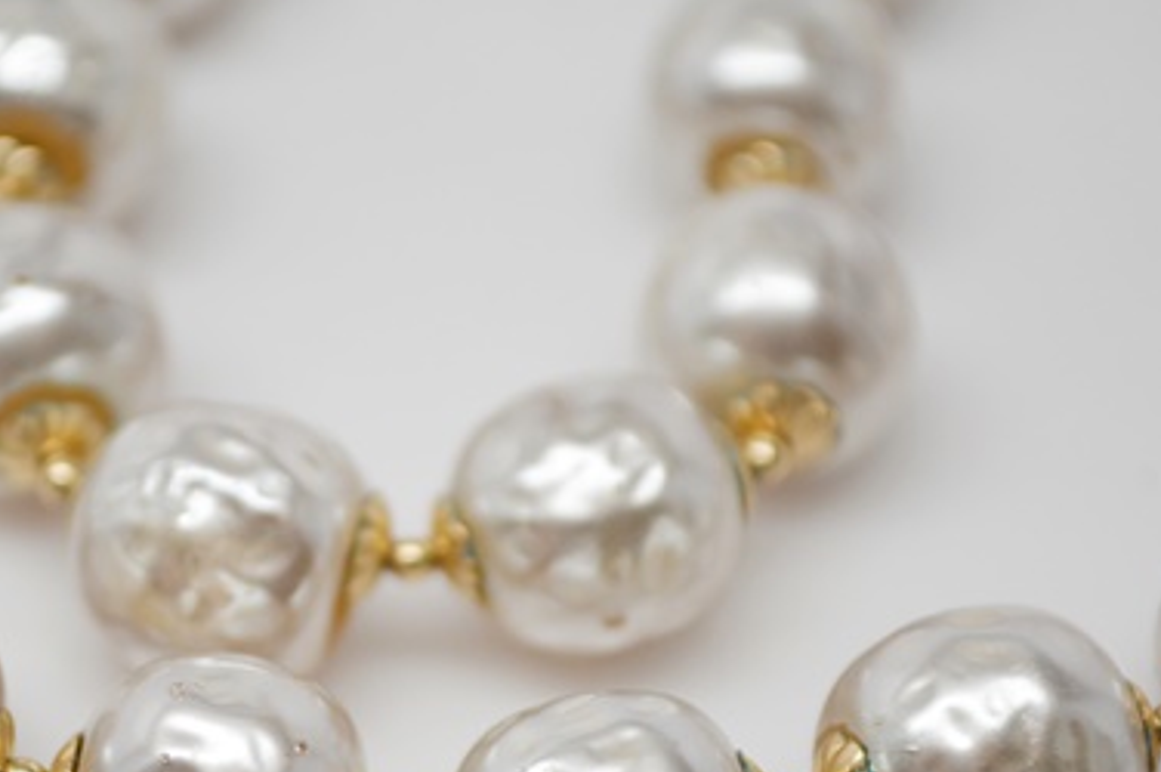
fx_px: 4247
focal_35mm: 132
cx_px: 429
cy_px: 584
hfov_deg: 15.5
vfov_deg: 10.4
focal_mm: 55
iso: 400
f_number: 5.6
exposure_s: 1/80
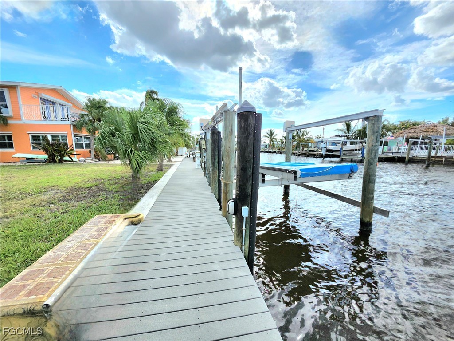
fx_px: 170
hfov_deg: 106.2
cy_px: 170
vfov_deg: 89.9
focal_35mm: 13
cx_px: 227
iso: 40
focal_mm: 1.74
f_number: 2.2
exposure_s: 1/2500
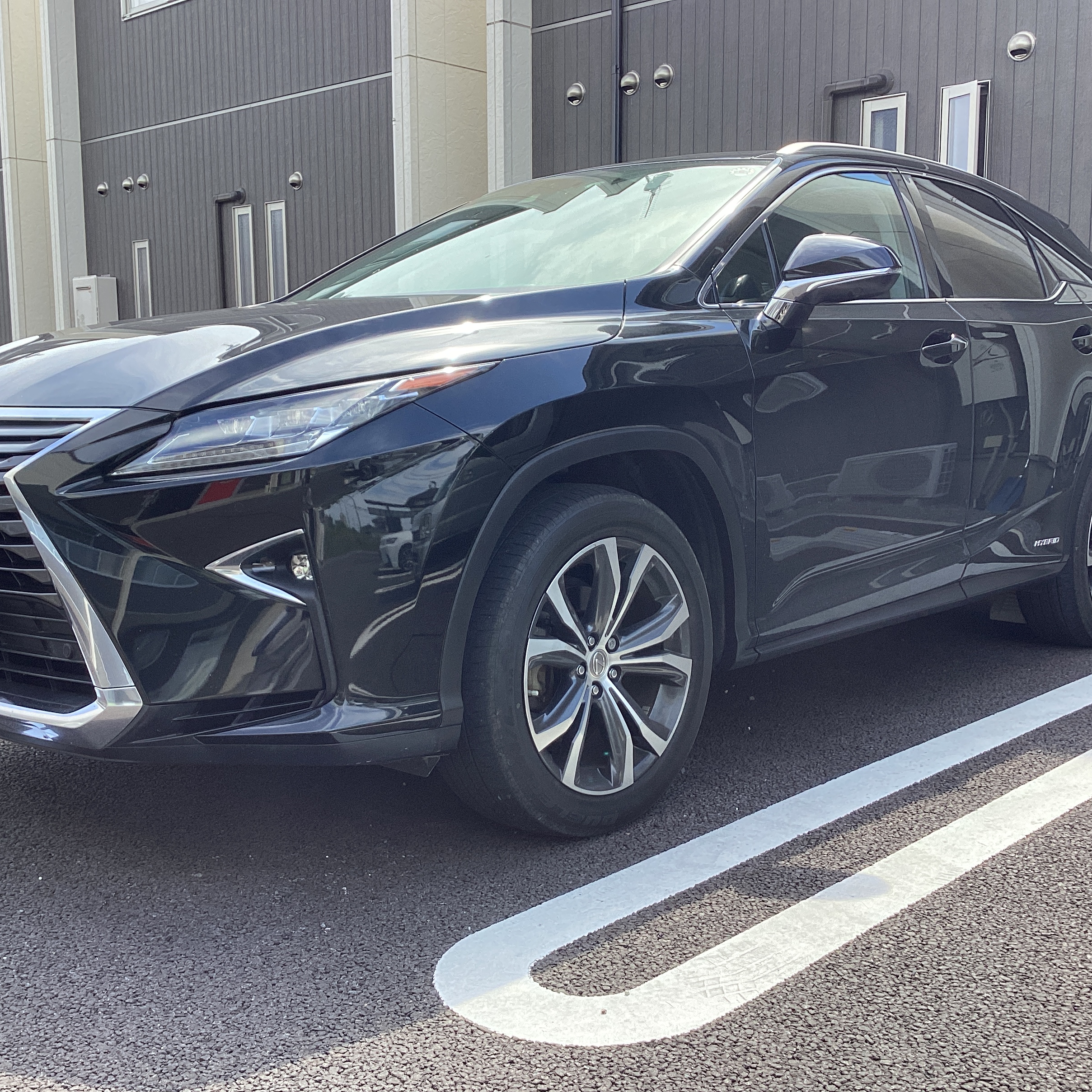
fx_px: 1321
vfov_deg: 44.9
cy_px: 553
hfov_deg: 44.9
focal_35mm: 37
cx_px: 531
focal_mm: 3.3
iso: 25
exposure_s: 1/327
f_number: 2.4
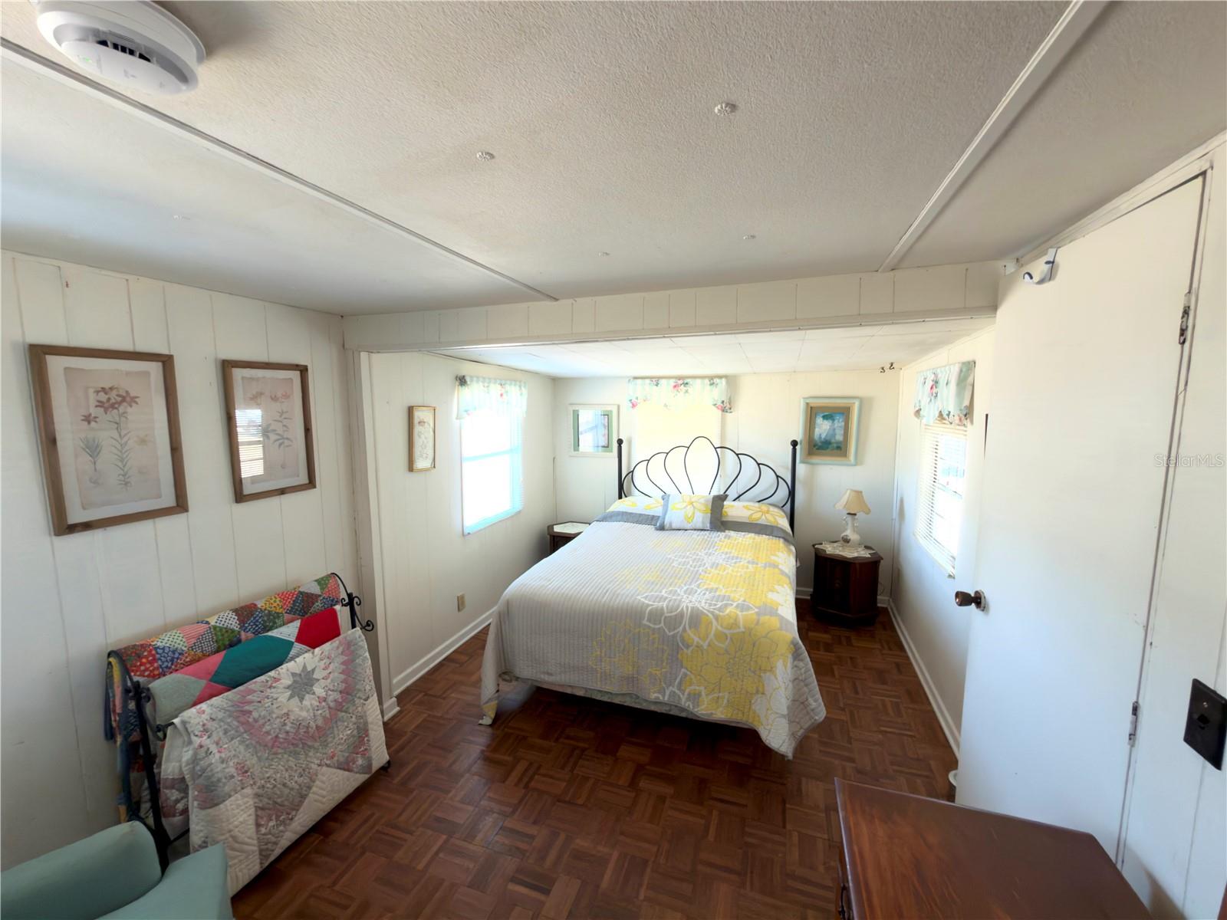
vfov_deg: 85.7
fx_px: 496
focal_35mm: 14
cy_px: 460
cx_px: 614
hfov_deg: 102.1
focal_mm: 2.22
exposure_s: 1/30
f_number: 2.2
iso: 100
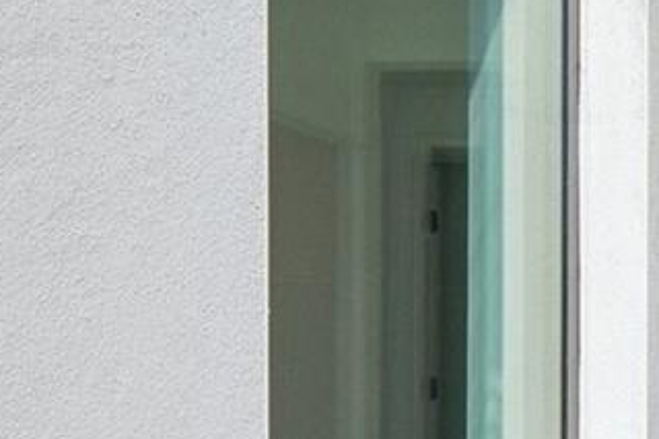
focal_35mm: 75
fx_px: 1372
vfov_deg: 17.5
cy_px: 495
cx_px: 1188
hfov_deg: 19.8
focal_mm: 10
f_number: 8
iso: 400
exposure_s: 1/1900
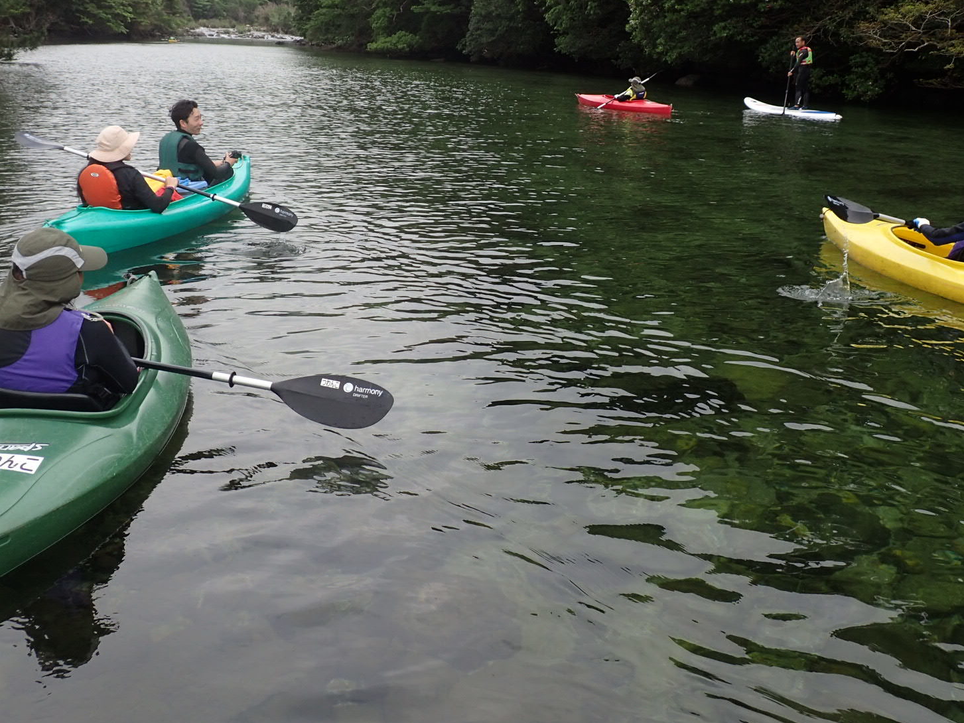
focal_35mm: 37
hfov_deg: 50.1
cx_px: 477
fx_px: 1030
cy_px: 269
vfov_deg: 38.4
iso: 100
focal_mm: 5.14
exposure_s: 1/500
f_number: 3.2
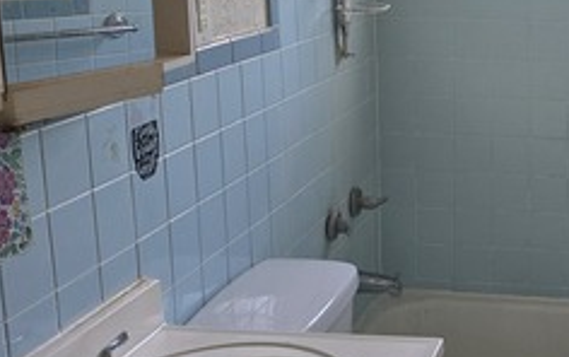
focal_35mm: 66
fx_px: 1024
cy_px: 159
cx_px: 521
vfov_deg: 19.8
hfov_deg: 29.6
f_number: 1.7
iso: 160
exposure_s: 1/180
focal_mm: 6.3
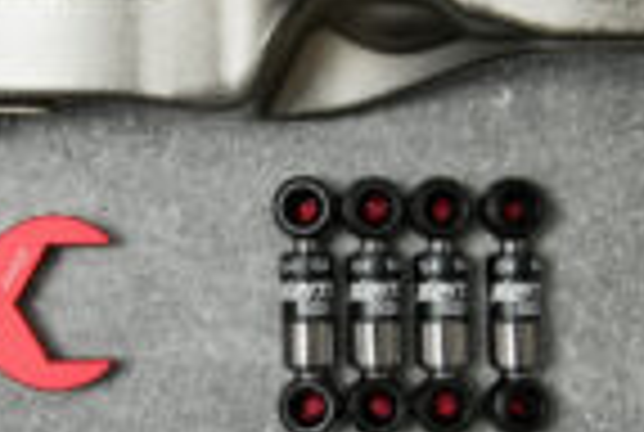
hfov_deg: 20.7
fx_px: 1757
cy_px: 297
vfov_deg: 14.0
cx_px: 216
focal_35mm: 98
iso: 1000
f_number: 5.6
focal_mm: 35
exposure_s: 1/60
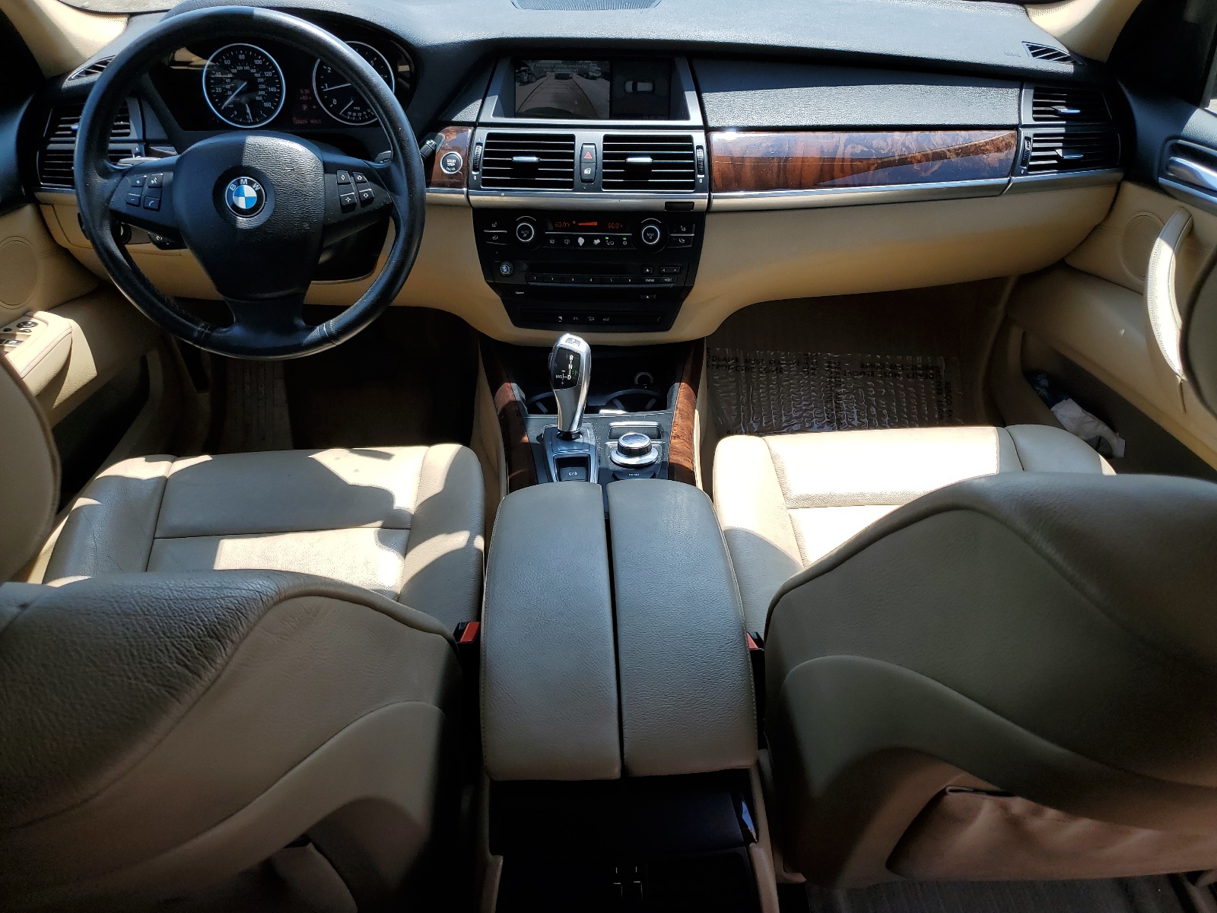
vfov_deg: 53.1
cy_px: 456
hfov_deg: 67.3
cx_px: 608
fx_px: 914
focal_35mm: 26
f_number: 1.5
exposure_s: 1/1000
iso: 50
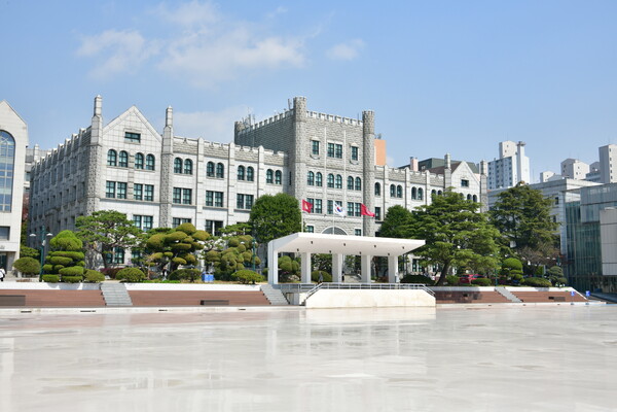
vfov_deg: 35.1
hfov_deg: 50.7
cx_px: 308
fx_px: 651
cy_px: 206
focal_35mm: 38
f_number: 20
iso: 200
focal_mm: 38
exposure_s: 1/125
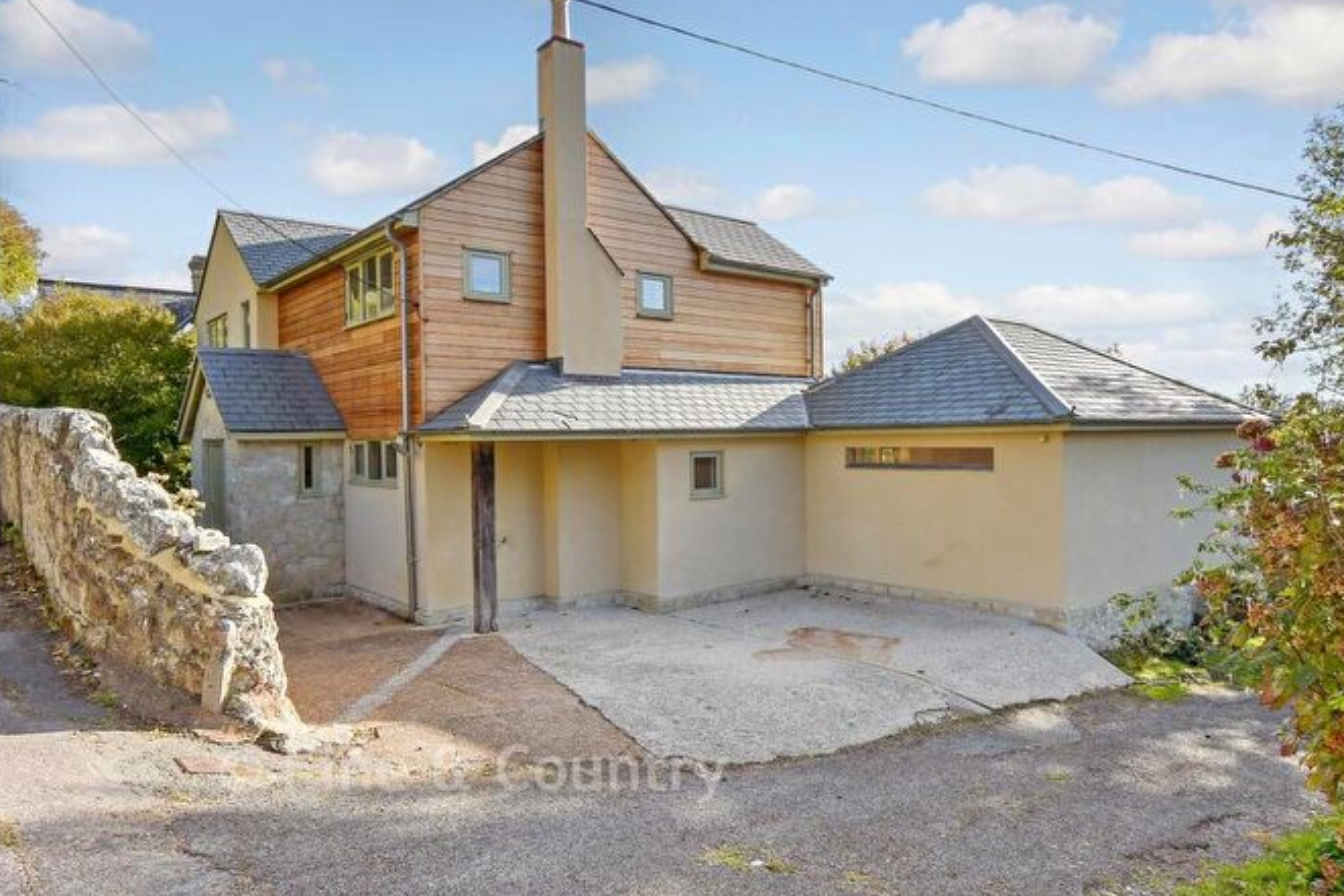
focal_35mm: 18
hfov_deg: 90.0
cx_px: 681
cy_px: 444
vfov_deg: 67.4
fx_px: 672
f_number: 8
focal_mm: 11.5
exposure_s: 1/125
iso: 160
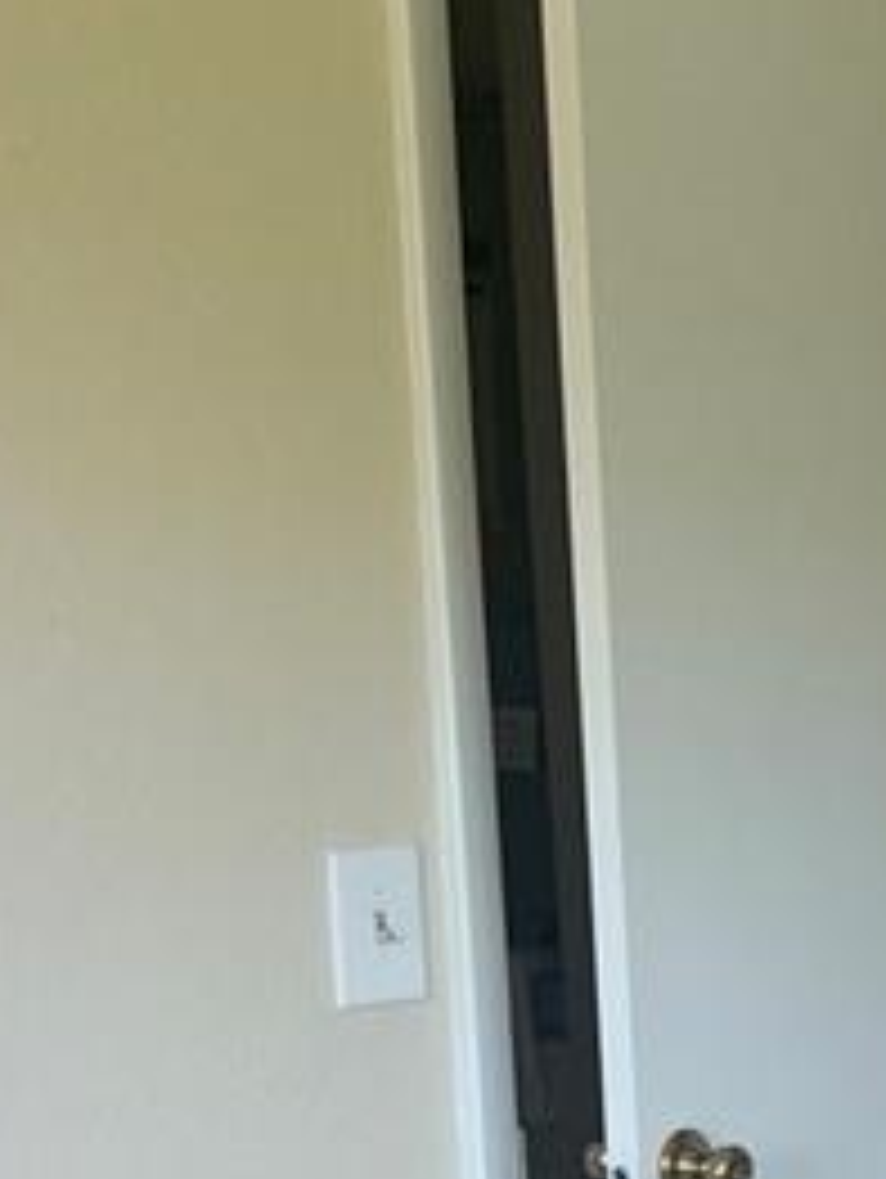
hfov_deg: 11.2
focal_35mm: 119
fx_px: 4054
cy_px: 1287
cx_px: 1821
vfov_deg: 16.1
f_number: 1.5
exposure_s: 1/124
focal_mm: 5.7
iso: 32
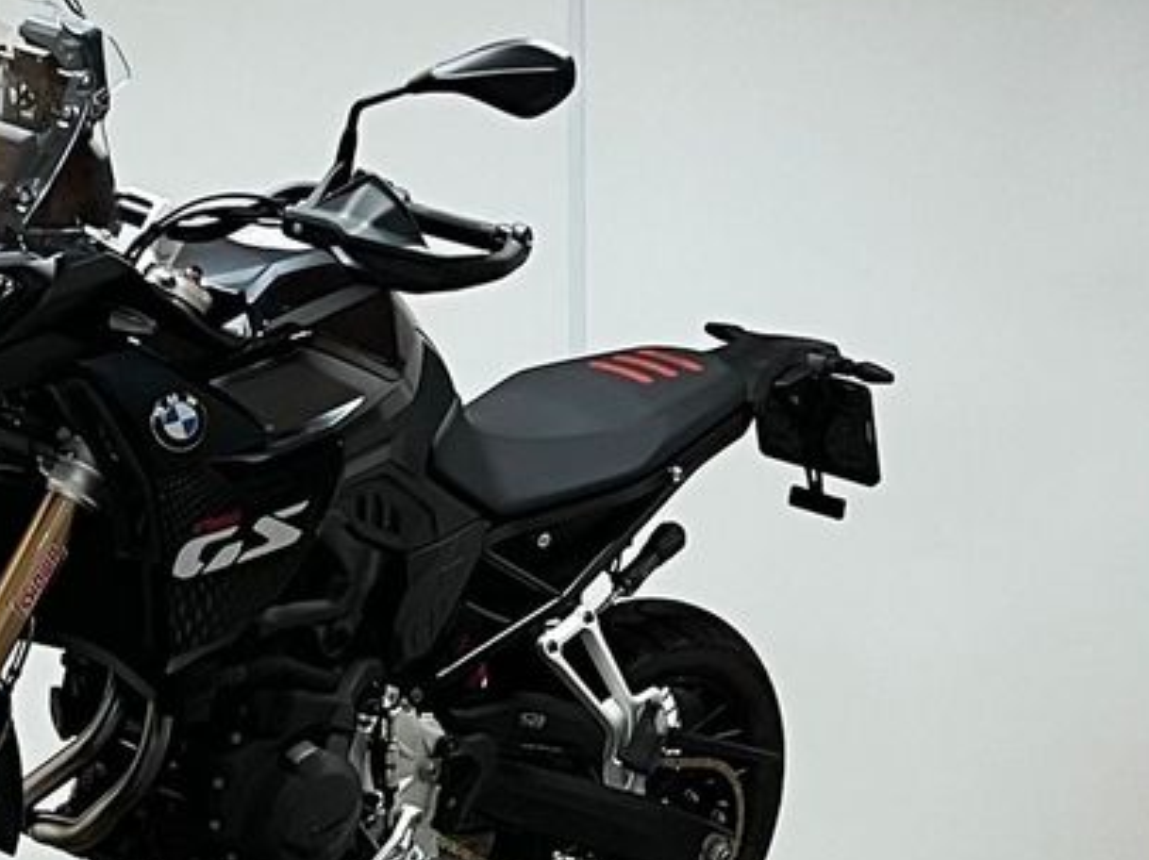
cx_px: 277
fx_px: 1360
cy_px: 518
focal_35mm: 41
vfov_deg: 35.0
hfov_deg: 44.2
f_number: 1.5
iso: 80
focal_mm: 5.7
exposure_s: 1/50
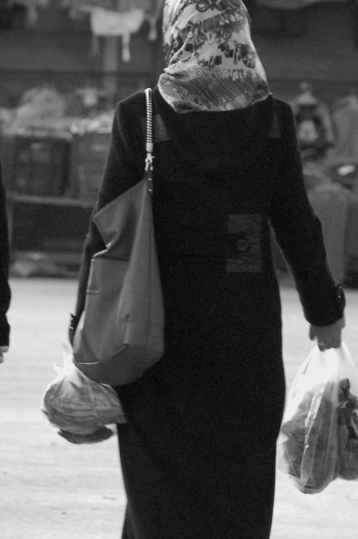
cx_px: 22
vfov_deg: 6.1
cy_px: 290
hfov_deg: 4.0
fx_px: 5081
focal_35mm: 340
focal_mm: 100
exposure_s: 1/60
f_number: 4.2
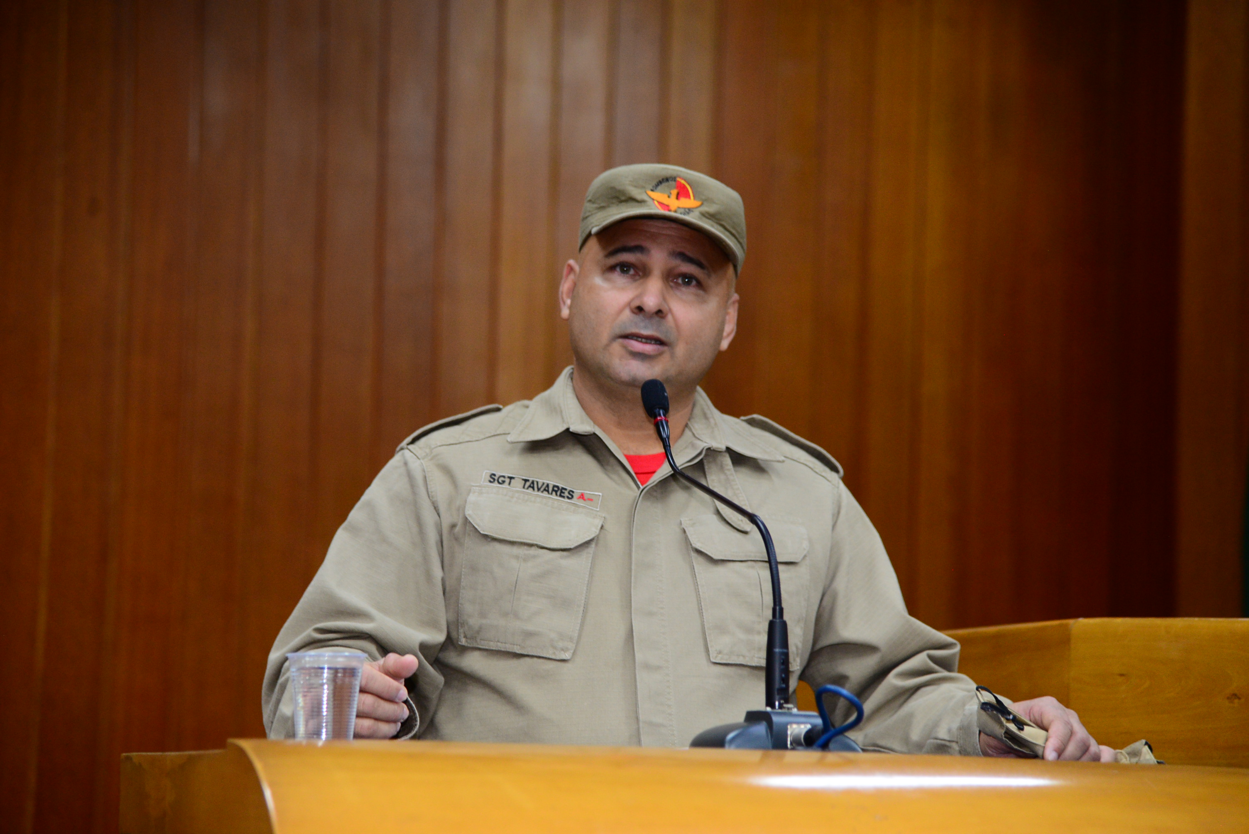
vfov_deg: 12.2
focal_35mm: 112
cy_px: 417
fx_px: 3887
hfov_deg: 18.3
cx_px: 624
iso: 1600
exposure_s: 1/60
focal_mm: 112
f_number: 4
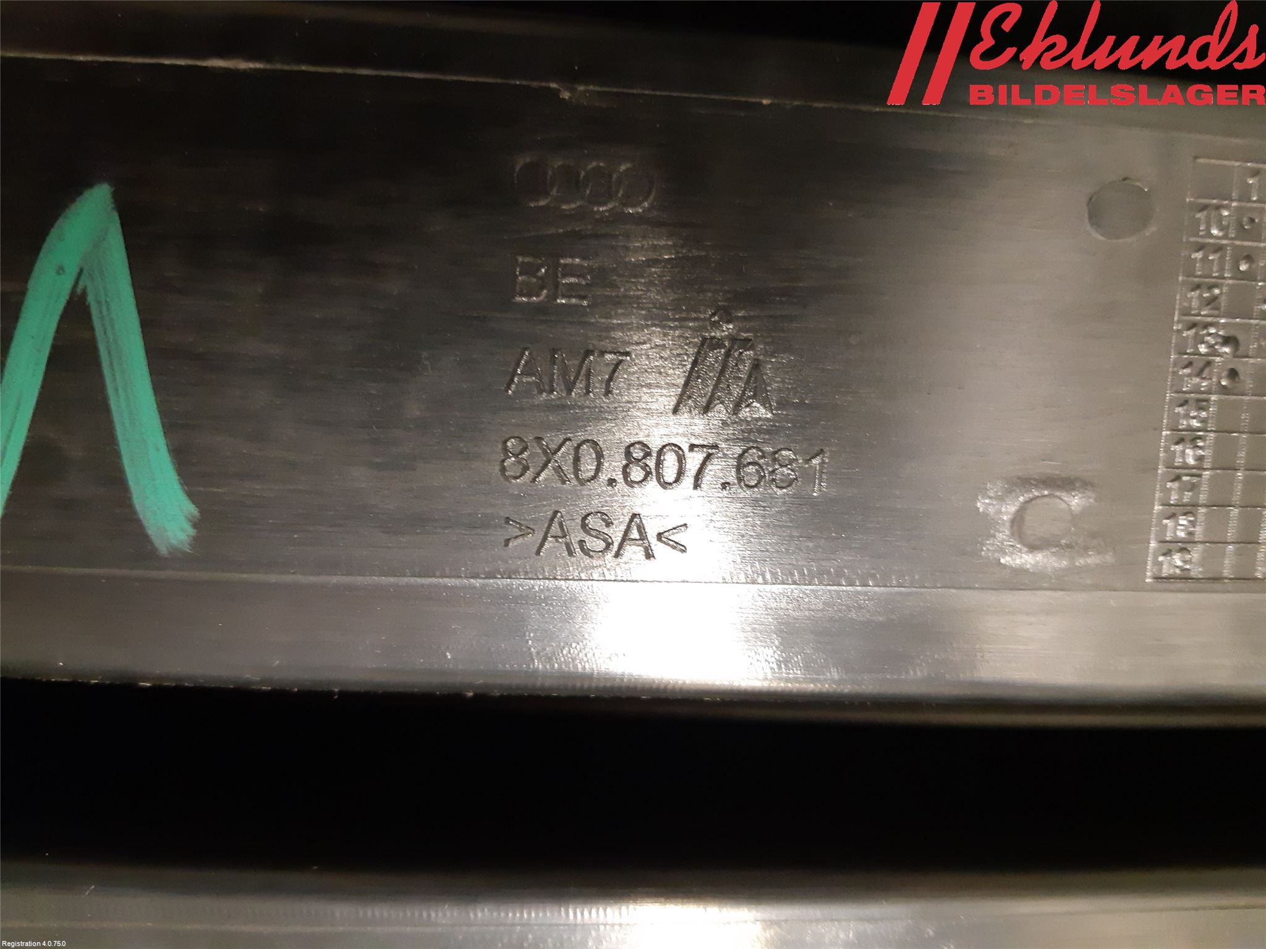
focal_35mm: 26
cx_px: 633
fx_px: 951
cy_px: 474
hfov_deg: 67.3
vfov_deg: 53.1
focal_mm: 3.93
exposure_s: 1/25
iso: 500
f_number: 1.7
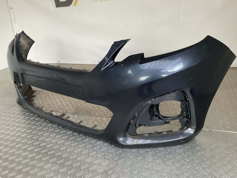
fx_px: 199
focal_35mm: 29
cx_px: 118
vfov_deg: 48.2
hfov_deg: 61.7
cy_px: 89
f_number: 1.8
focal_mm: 3
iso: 200
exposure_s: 1/60
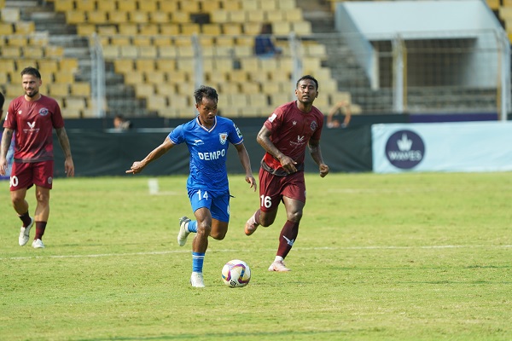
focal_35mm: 433
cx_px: 256
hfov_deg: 4.8
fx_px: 6158
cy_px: 170
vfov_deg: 3.2
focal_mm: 433
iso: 800
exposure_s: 1/1000
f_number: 6.3
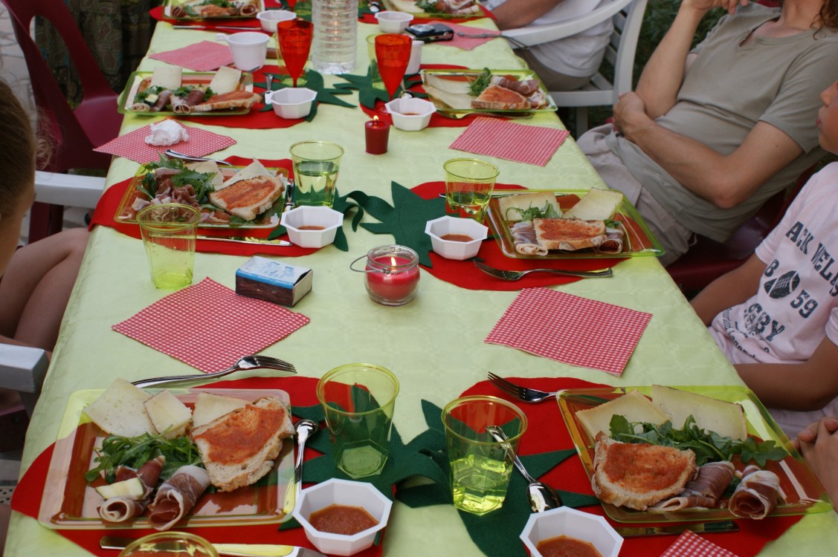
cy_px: 275
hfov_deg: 41.1
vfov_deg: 28.0
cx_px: 399
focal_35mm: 48
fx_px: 1117
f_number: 5.6
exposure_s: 1/60
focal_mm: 30
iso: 100
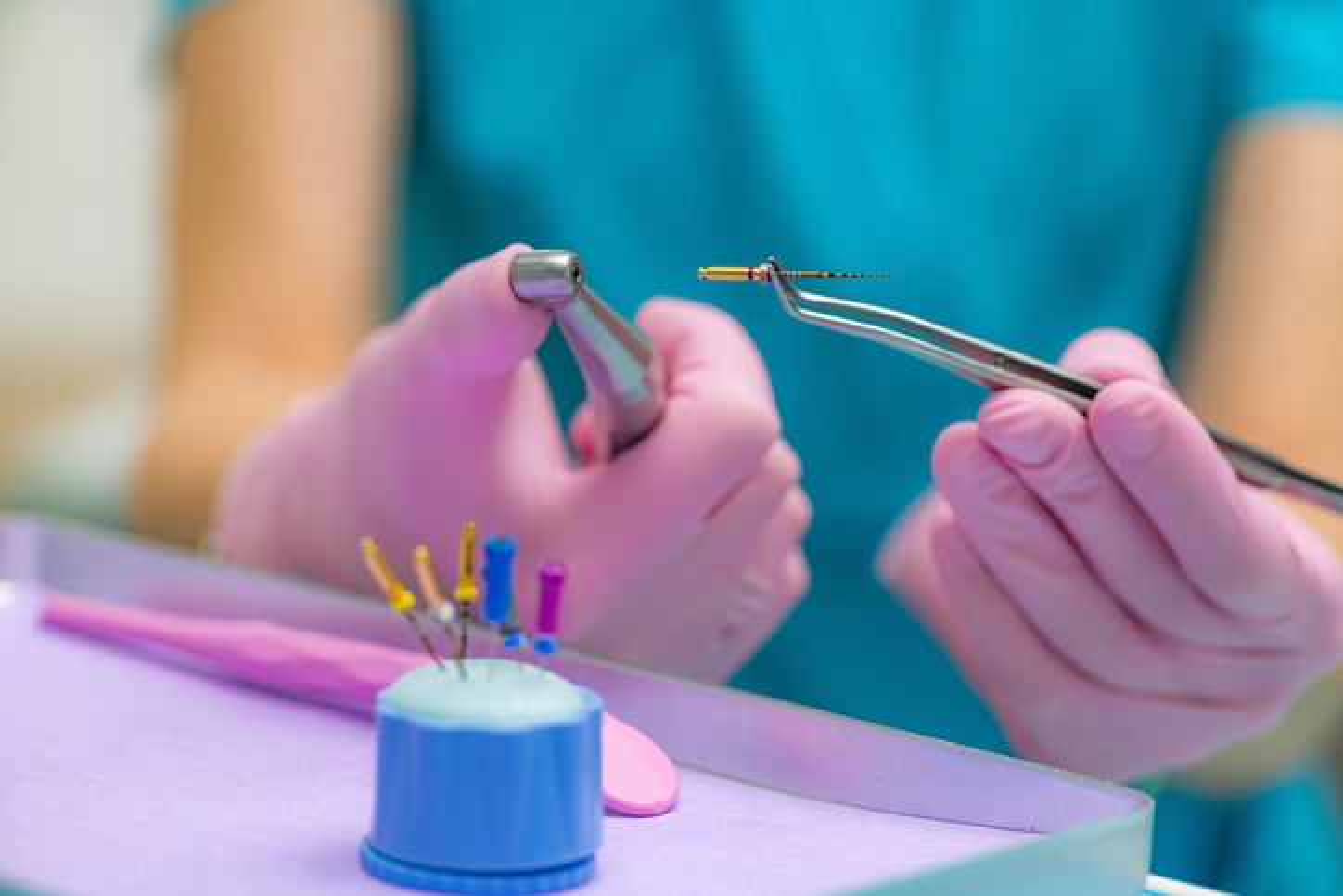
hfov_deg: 19.5
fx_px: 3918
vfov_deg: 13.0
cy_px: 448
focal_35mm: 105
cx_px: 672
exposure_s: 1/160
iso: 250
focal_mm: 105
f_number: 4.5
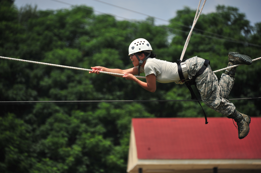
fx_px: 2174
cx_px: 130
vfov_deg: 4.6
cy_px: 86
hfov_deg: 6.9
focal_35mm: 300
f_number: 6.3
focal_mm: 300
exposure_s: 1/1000
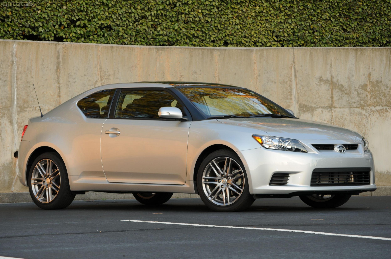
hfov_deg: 14.0
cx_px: 196
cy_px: 130
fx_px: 1595
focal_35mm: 147
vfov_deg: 9.3
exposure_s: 1/60
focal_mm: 98
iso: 200
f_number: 8
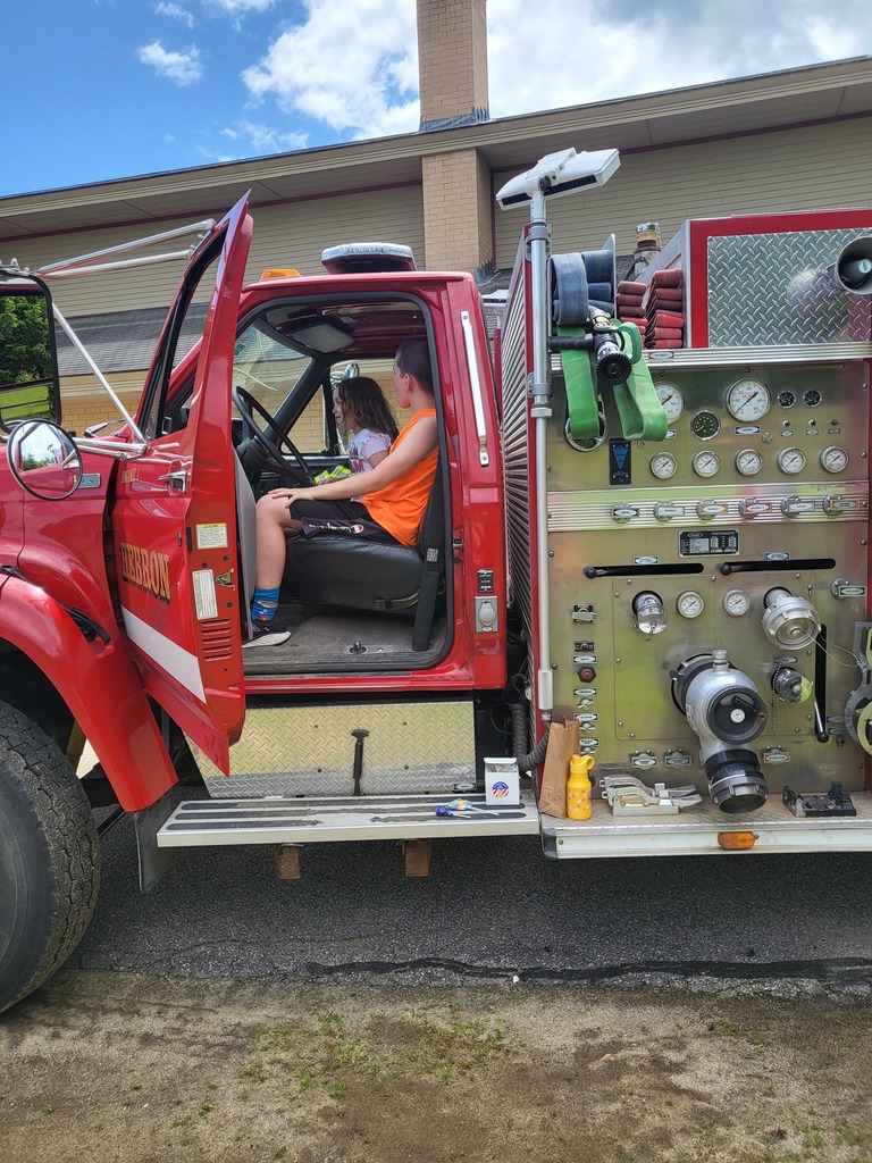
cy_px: 582
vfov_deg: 67.3
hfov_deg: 53.1
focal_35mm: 26
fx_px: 873
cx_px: 436
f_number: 1.8
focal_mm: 4.25
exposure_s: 1/1461
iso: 50
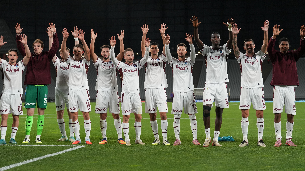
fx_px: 598
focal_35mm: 74
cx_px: 153
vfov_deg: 16.3
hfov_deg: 28.6
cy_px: 76
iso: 2000
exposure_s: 1/1000
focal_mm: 70
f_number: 3.5
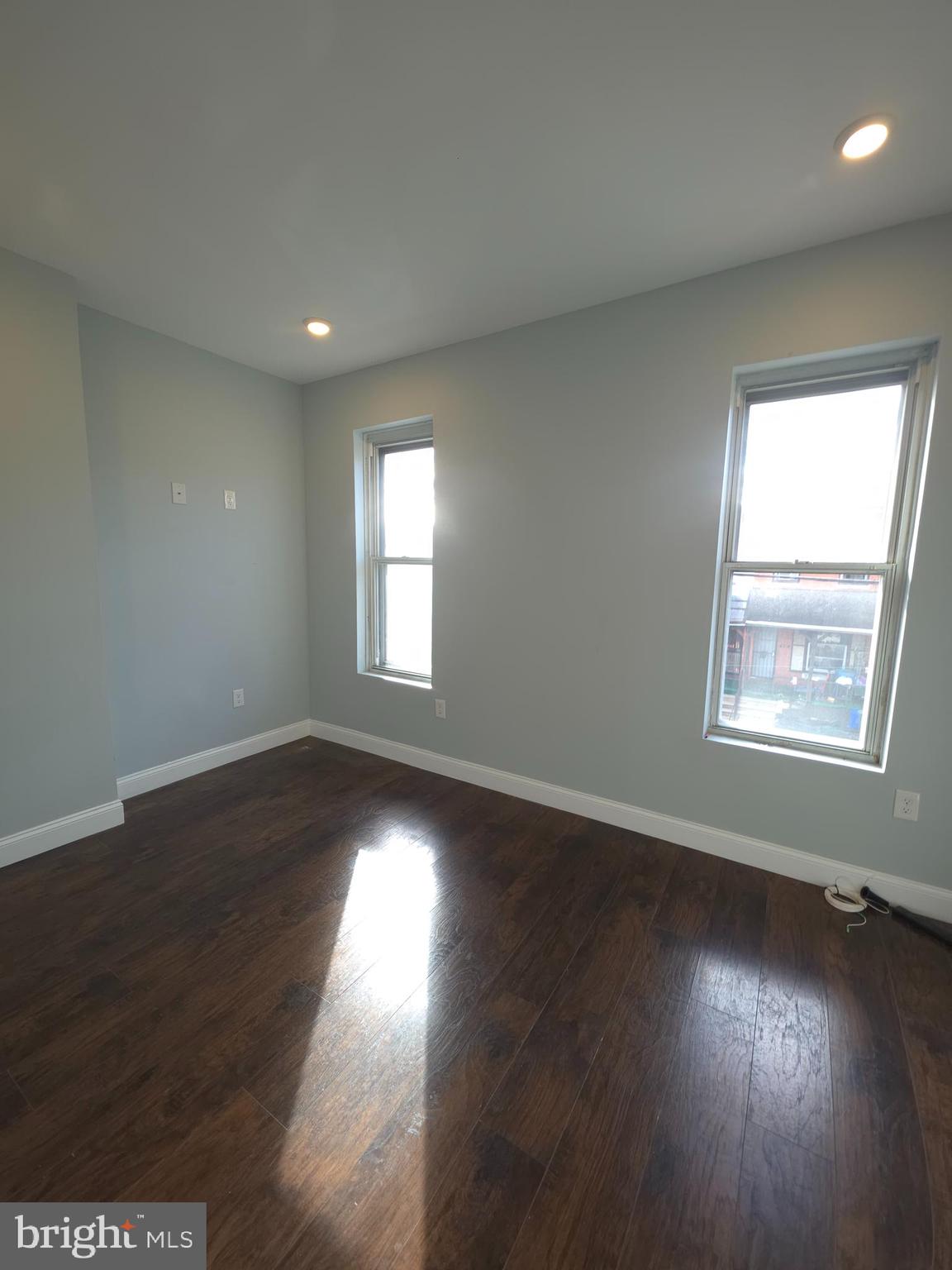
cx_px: 476
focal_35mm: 13
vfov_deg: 106.2
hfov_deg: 89.9
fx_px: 477
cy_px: 635
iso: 25
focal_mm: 2.2
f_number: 1.9
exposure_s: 1/30
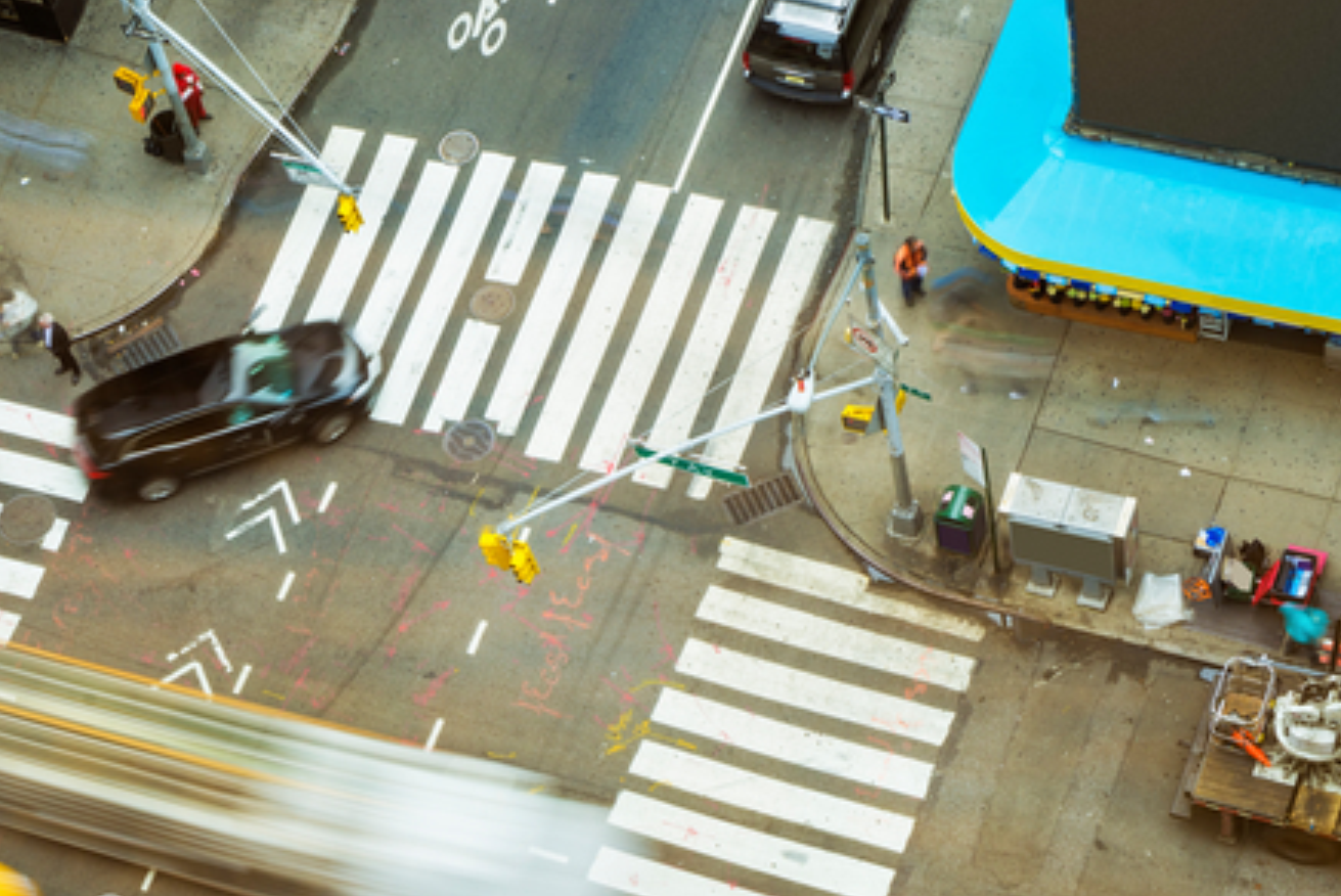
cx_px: 120
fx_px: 4063
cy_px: 592
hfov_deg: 18.4
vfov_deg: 12.6
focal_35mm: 109
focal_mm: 55
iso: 50
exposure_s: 1.3
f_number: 13
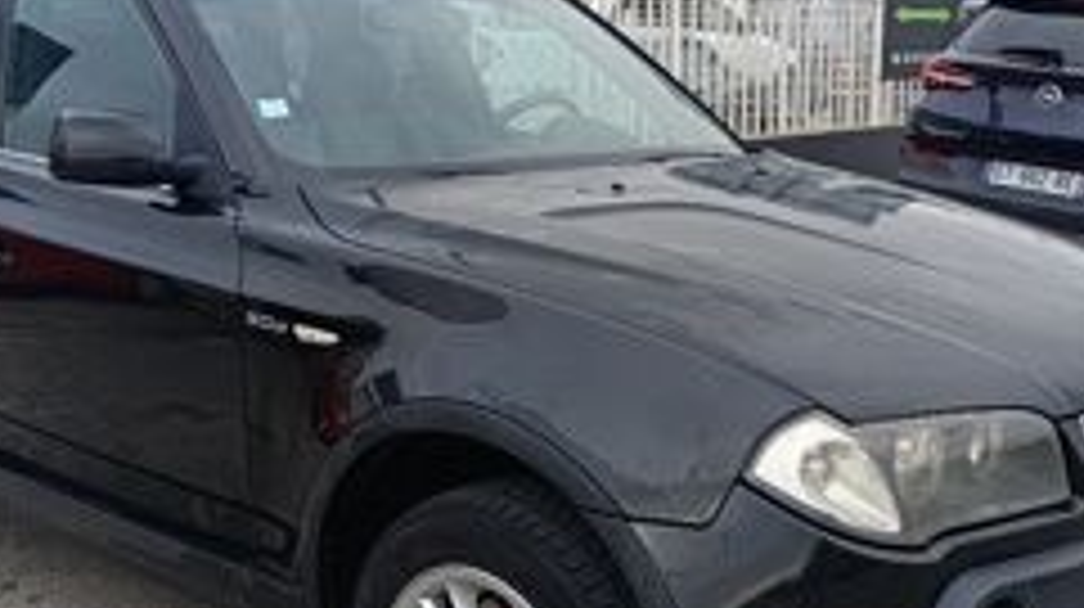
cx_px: 540
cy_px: 336
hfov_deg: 41.4
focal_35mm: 50
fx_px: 1436
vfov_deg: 23.9
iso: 50
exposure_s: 1/168
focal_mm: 6.14
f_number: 1.6
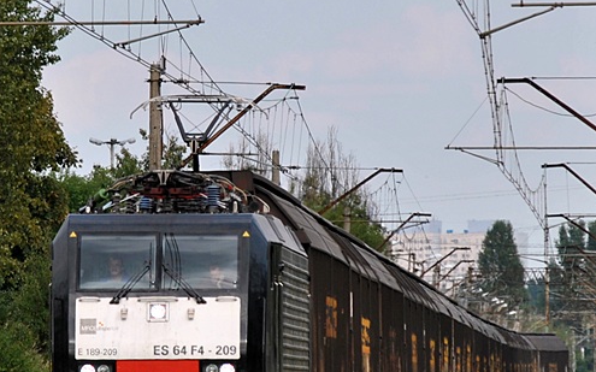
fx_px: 6542
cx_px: 250
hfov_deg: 5.2
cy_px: 163
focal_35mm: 403
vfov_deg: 3.3
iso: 100
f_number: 7.1
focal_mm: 145
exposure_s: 1/250
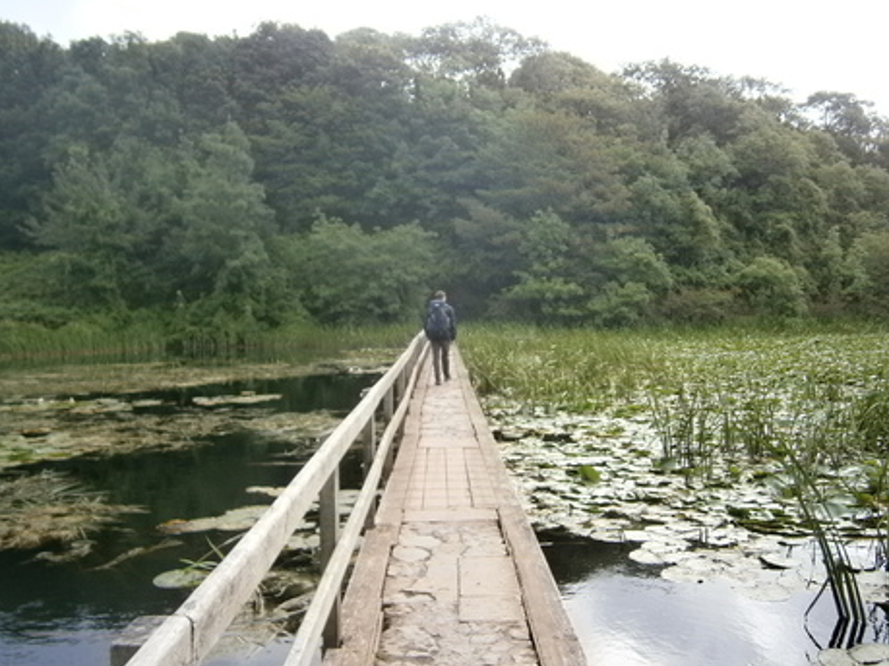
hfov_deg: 61.7
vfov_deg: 48.2
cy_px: 352
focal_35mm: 29
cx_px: 436
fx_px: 745
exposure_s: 1/640
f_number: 2.8
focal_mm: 4.7
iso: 80
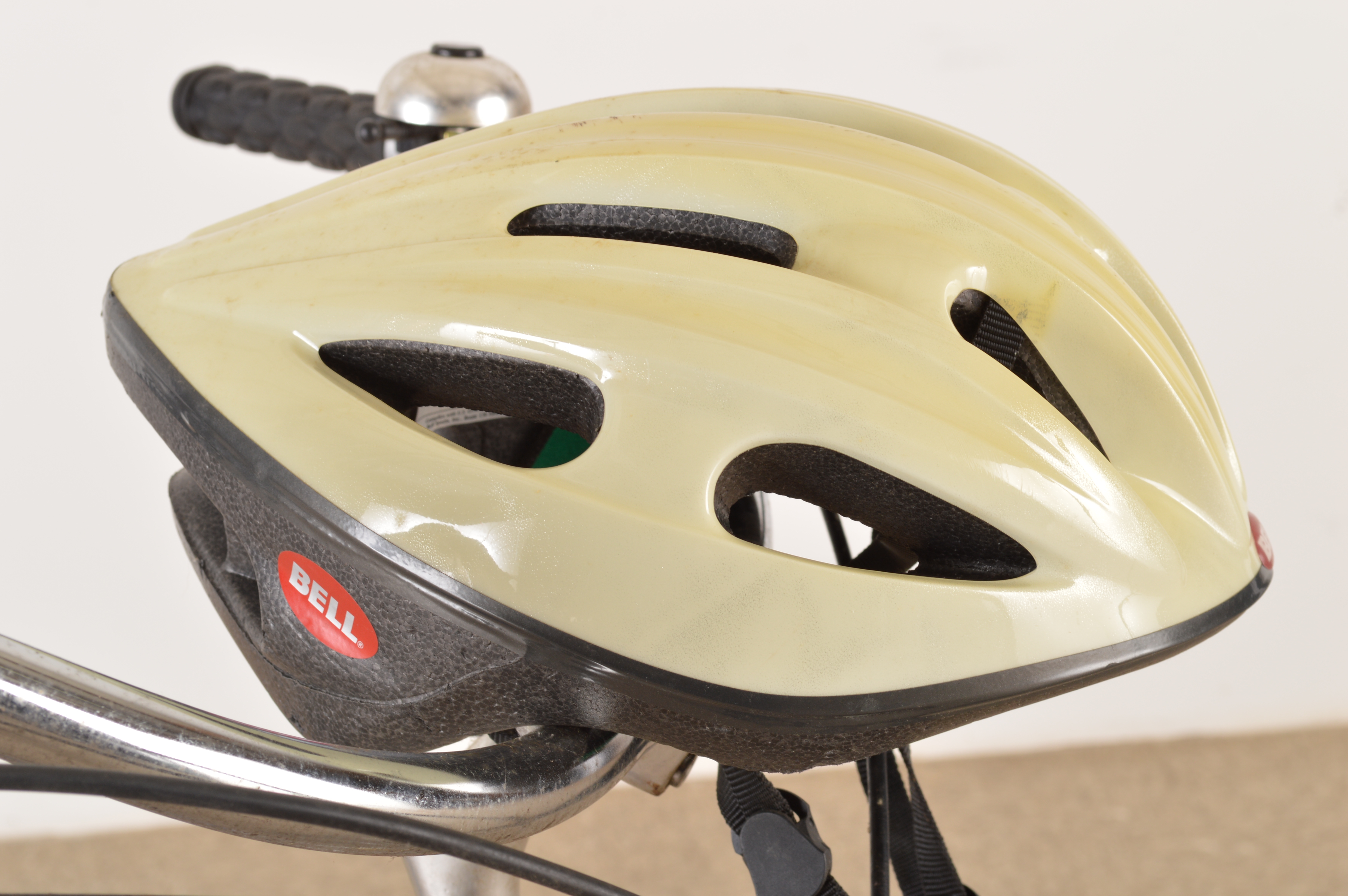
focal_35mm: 72
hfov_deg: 28.1
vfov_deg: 18.9
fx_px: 2694
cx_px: 674
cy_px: 448
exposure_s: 1/125
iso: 100
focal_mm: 48
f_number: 10
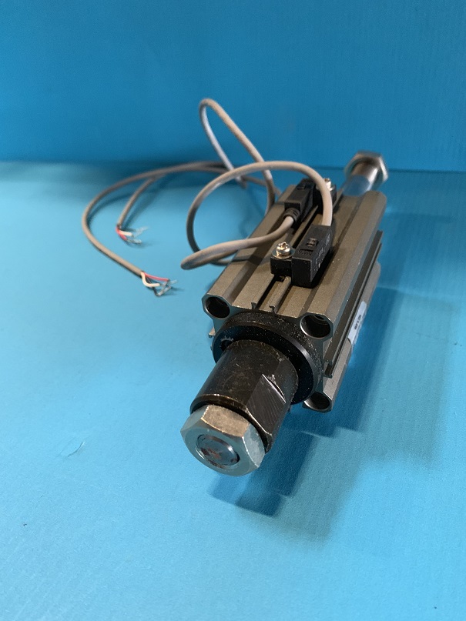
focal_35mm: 26
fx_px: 467
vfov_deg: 67.3
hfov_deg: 53.1
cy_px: 310
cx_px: 233
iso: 400
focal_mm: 4.25
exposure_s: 1/31
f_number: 1.8
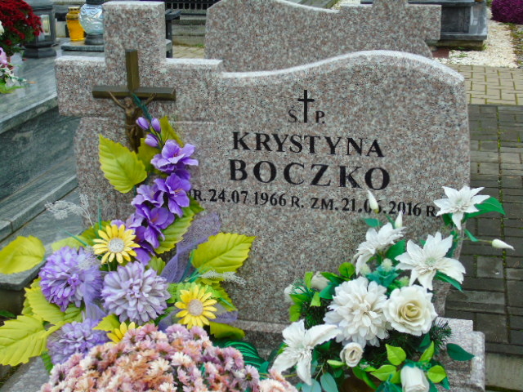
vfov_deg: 27.0
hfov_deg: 35.5
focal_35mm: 54
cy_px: 196
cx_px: 262
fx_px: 816
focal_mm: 9.6
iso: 80
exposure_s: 1/40
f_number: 4.3
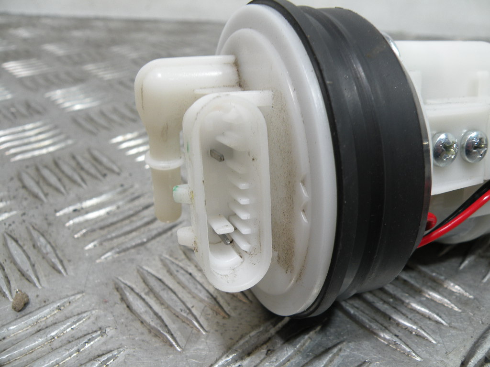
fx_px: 382
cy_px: 184
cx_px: 245
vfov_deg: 51.4
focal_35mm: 27
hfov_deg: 65.3
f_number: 3.2
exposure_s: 1/56.8
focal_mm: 4.7
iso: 64
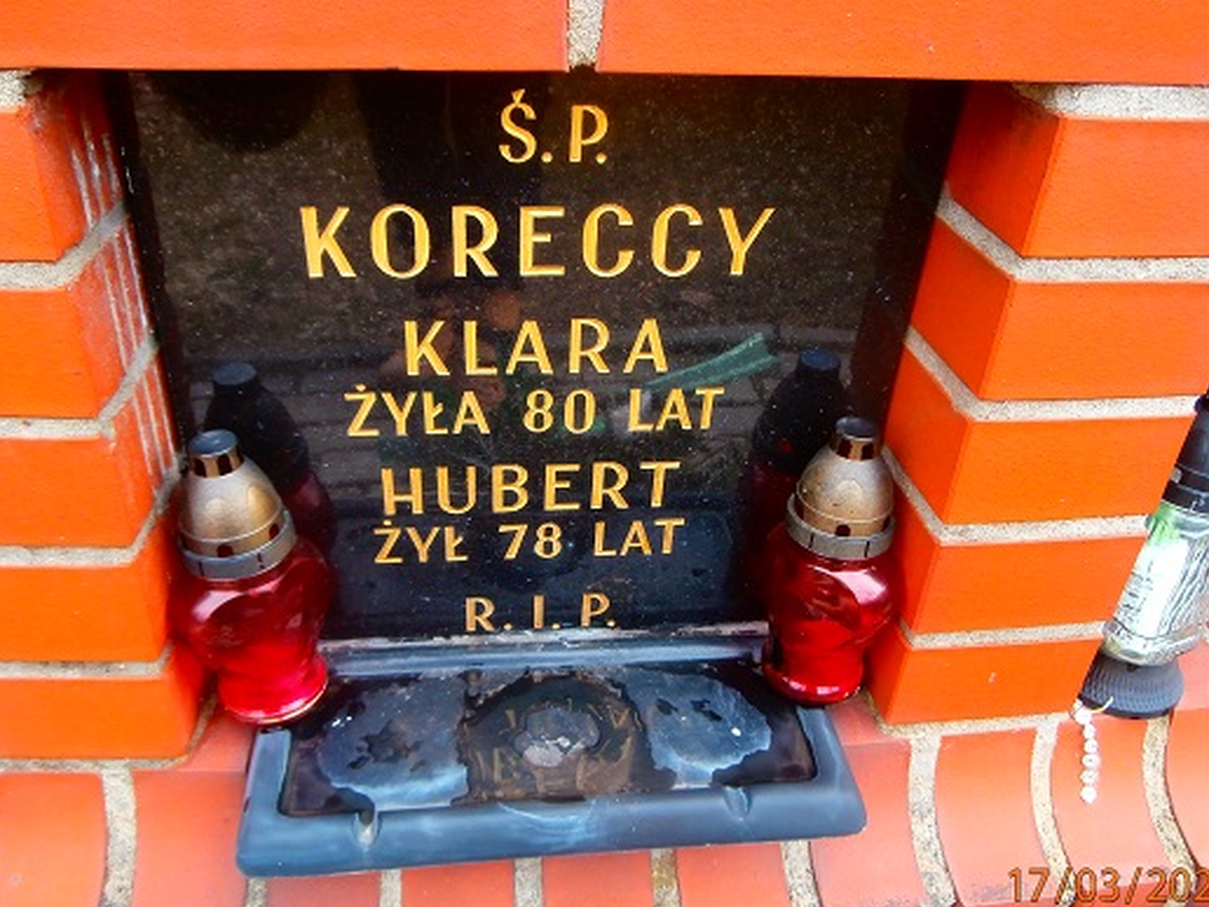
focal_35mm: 31
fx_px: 1083
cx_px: 574
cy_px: 441
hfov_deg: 58.3
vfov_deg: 45.4
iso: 100
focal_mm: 4.43
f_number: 3.2
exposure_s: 1/80
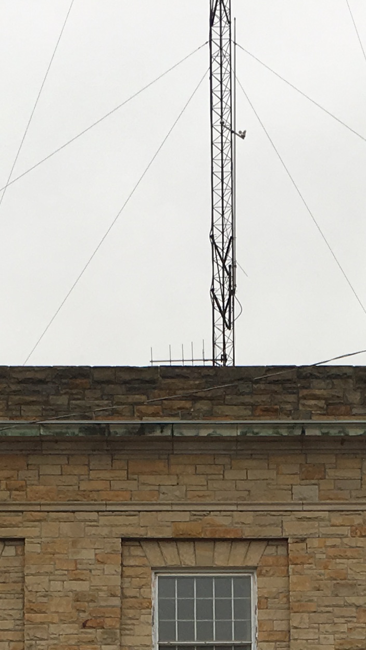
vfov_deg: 19.7
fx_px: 1759
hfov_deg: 11.9
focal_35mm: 102
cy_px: 772
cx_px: 249
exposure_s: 1/192
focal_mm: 4.15
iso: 25
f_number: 2.2
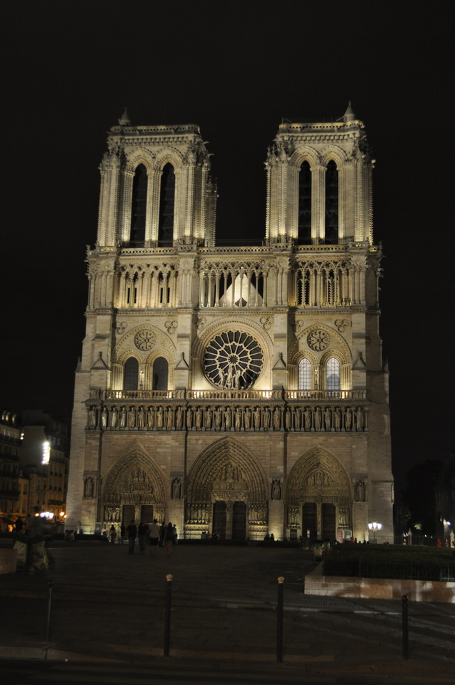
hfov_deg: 29.8
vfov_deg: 43.7
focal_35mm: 45
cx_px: 228
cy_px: 342
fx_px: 856
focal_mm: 30
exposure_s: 1/6
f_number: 5.6
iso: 800
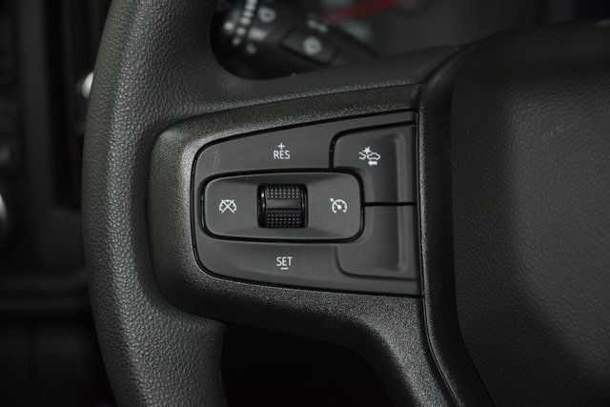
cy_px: 204
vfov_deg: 13.0
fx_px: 1779
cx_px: 305
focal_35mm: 105
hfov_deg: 19.5
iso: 800
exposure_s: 1/20
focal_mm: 70
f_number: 4.5
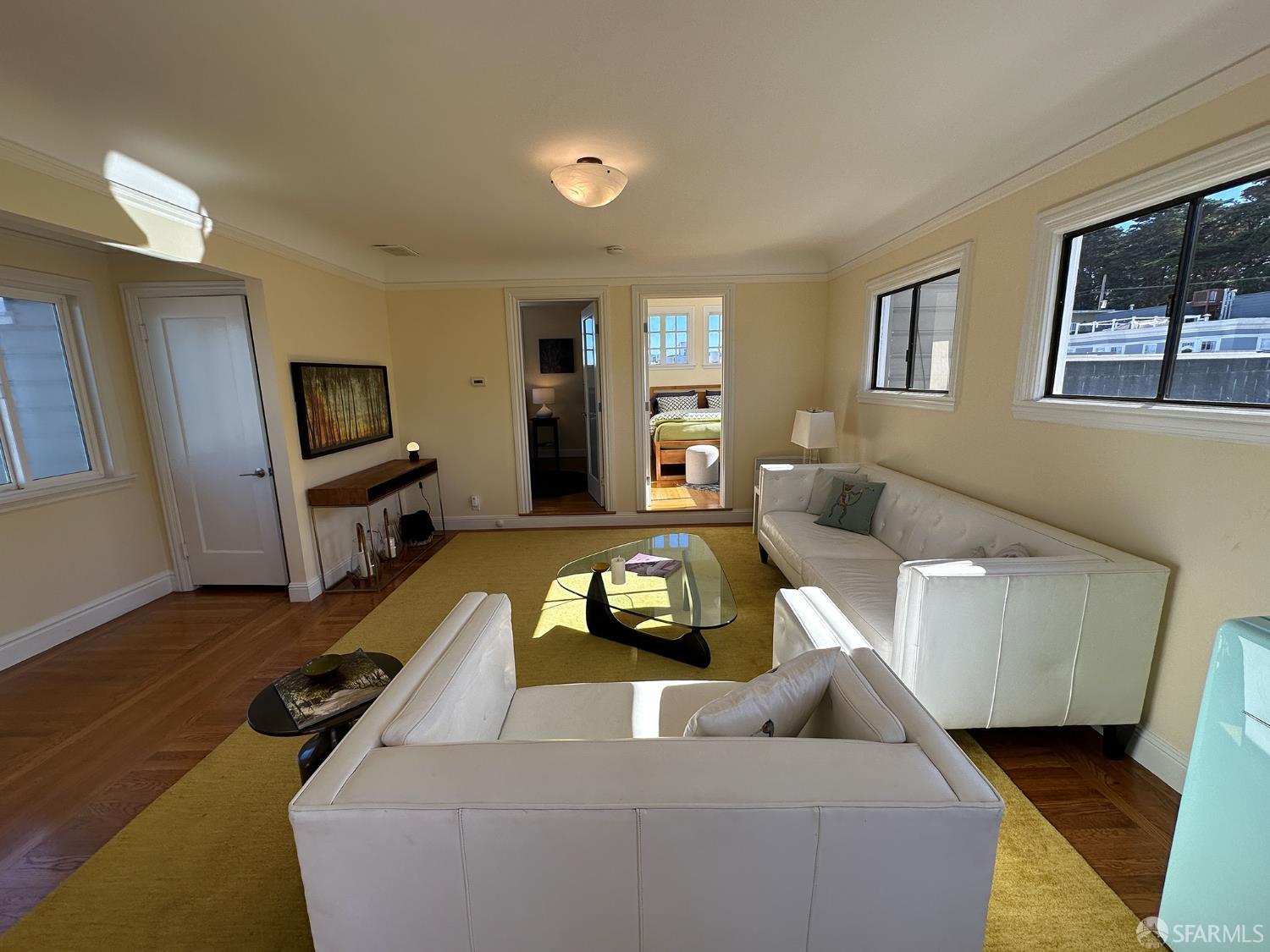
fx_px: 514
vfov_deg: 85.7
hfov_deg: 102.1
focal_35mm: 14
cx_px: 635
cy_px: 476
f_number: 2.2
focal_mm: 2.22
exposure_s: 1/370
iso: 40
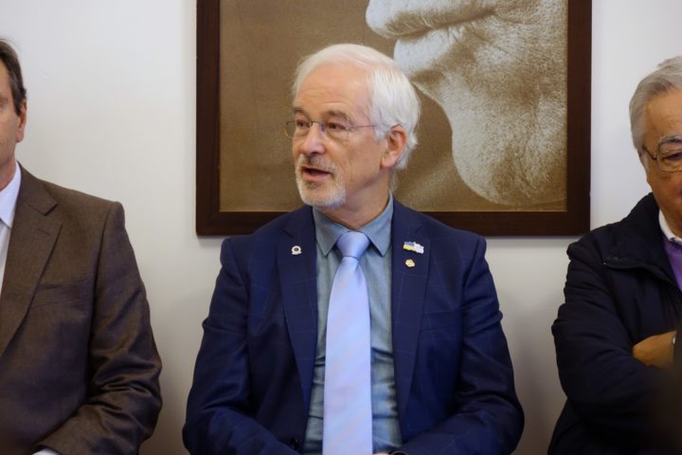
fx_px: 2879
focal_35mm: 152
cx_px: 341
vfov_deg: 9.0
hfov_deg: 13.5
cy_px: 228
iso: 800
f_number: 2.8
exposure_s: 1/80
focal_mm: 55.65
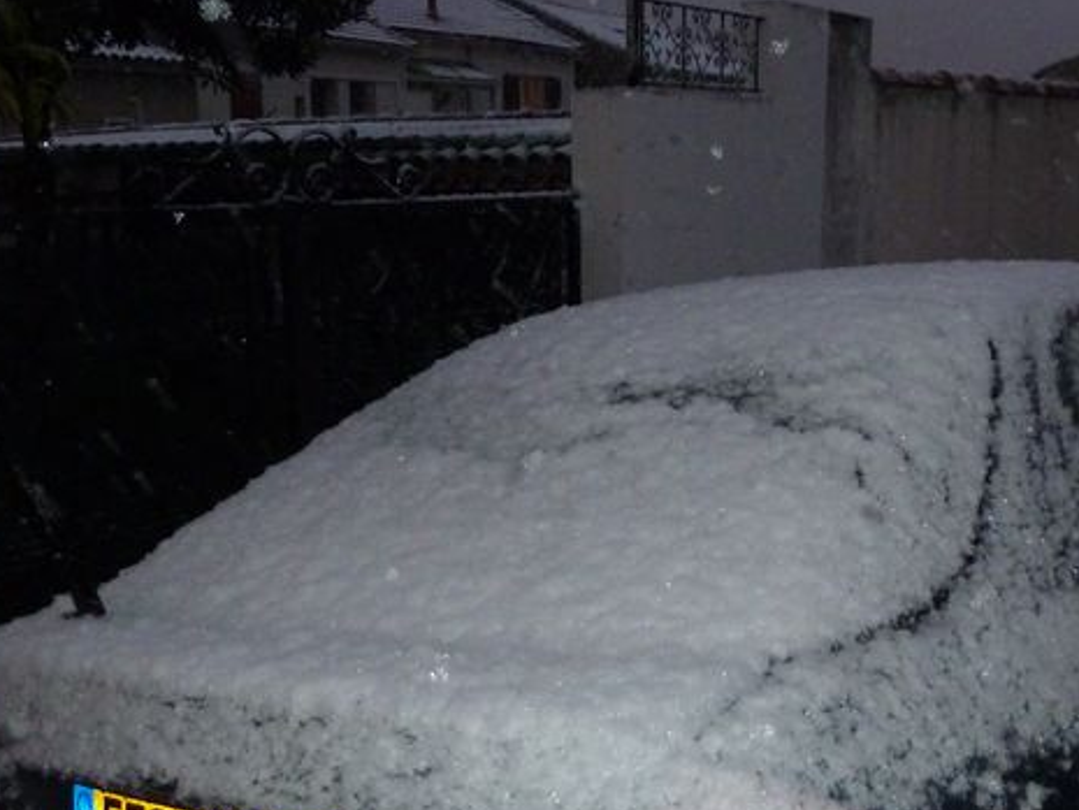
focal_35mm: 43
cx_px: 636
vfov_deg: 33.3
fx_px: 1341
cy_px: 536
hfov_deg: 43.7
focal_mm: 4.1
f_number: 3.3
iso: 400
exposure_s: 1/30
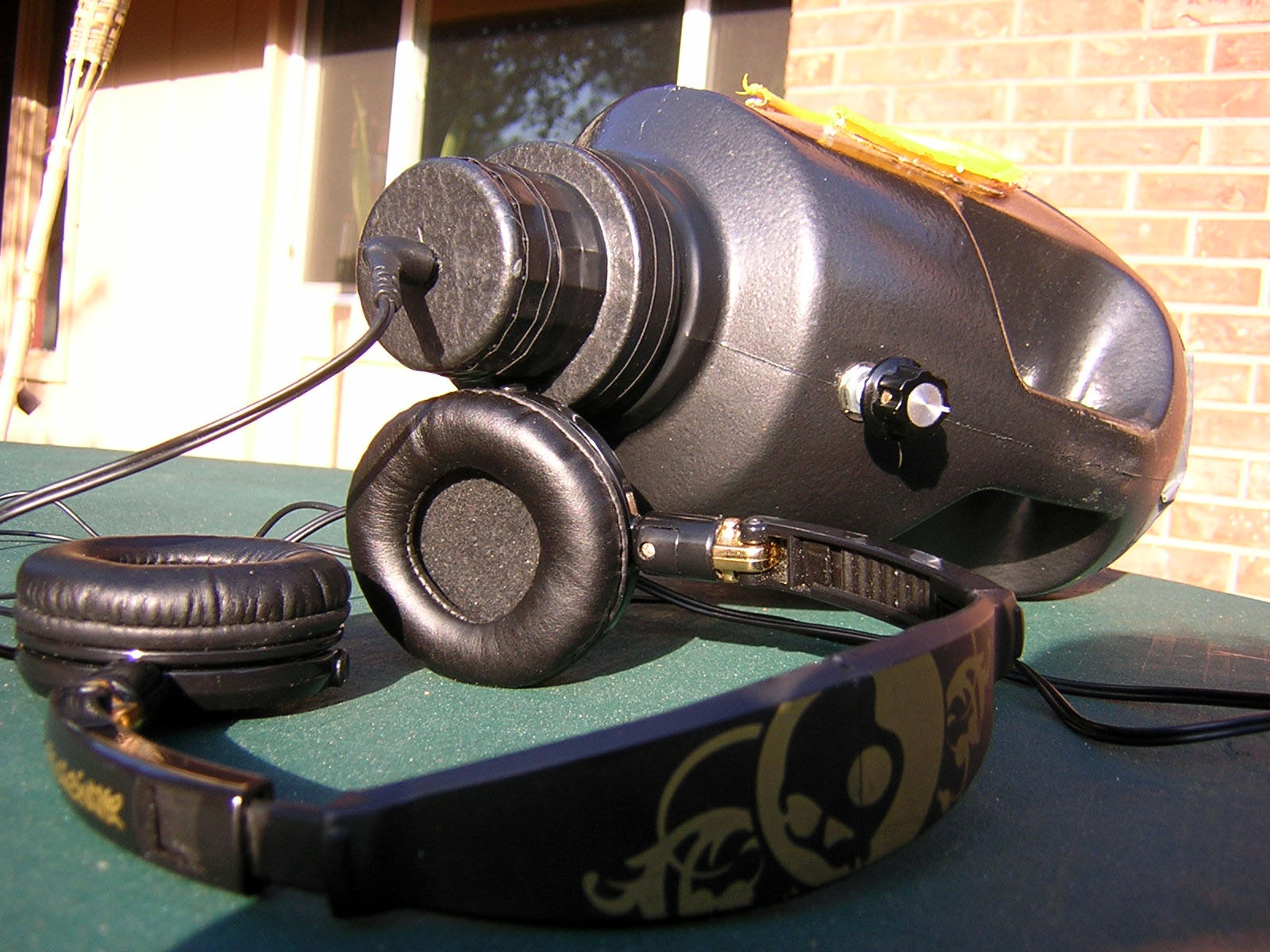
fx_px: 1321
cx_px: 635
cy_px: 476
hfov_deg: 51.4
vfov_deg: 39.7
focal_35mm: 36
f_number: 2.6
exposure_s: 1/224
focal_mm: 4.7
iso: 100
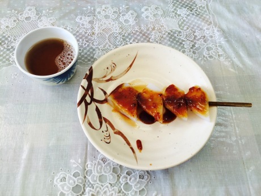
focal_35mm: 29
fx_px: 219
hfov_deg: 61.7
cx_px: 130
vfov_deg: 48.2
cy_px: 98
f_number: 2.2
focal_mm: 4.15
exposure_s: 1/120
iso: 50
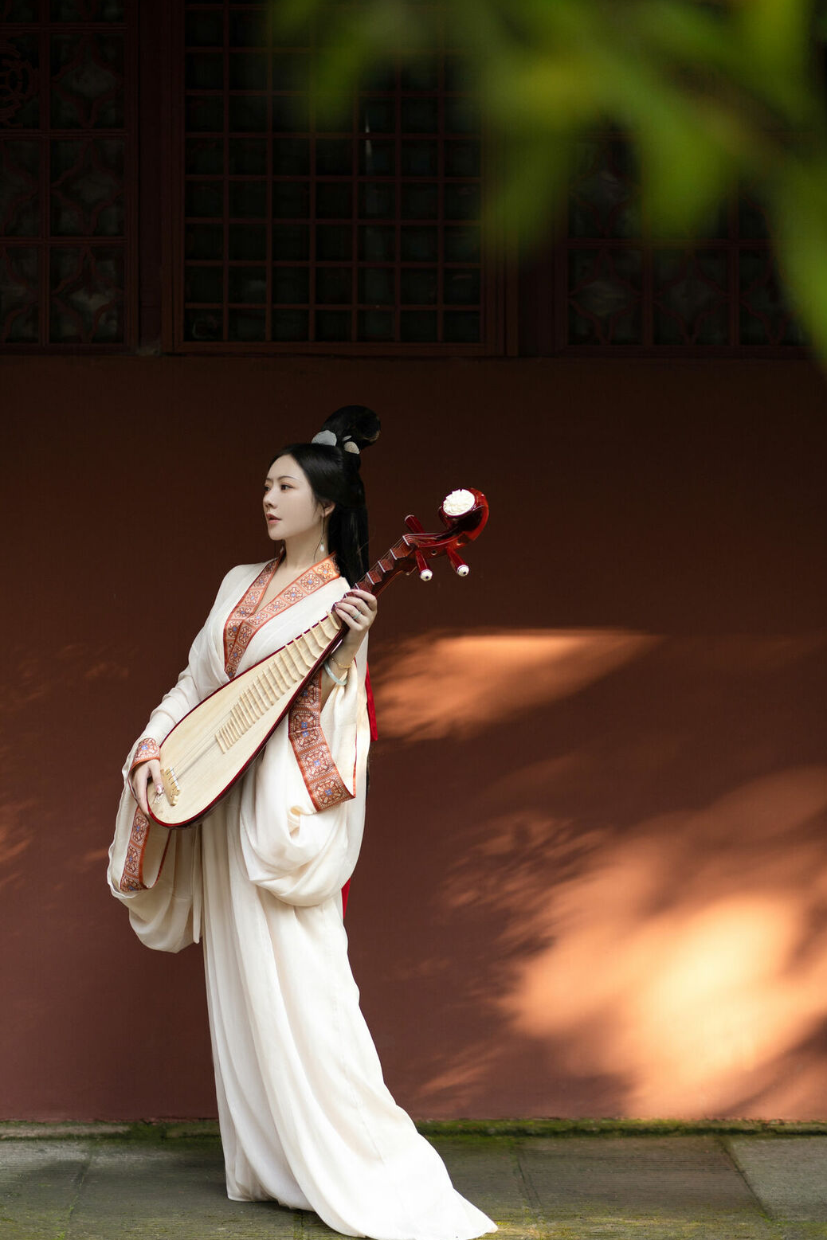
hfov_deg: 15.9
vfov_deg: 23.6
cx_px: 412
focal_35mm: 86
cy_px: 616
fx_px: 2963
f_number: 1.4
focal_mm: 85
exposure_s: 1/800
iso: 400
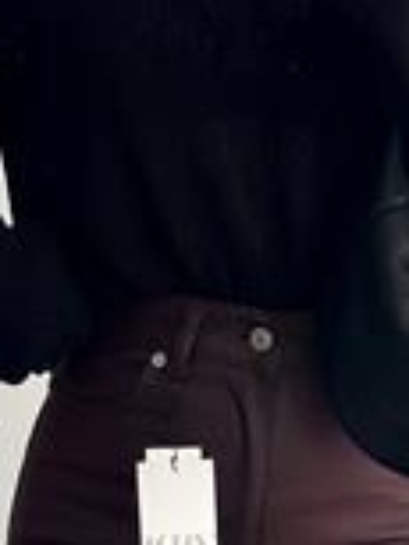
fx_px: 2627
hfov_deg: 8.9
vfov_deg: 11.6
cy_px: 657
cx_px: 313
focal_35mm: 167
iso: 80
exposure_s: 1/202
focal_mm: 6.86
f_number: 1.78
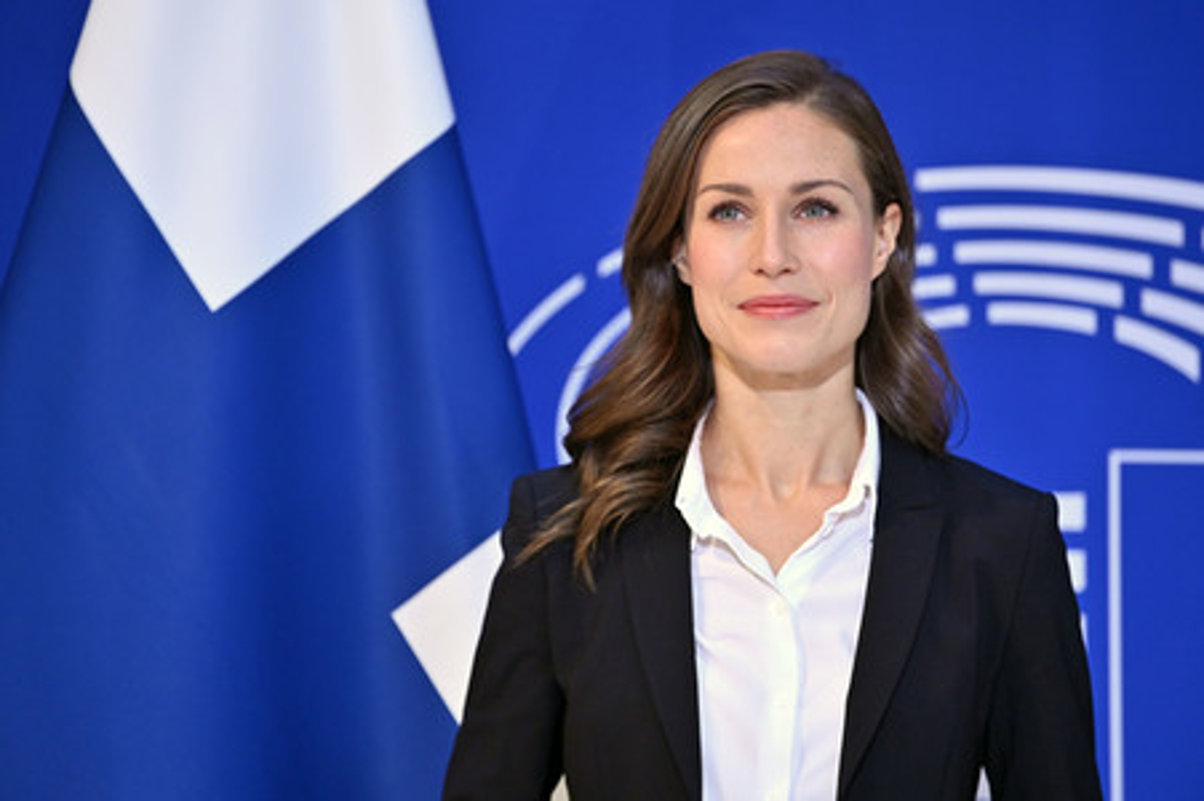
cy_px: 400
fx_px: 5848
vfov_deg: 7.8
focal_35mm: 175
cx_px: 602
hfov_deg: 11.8
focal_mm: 175
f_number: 2.8
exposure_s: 1/800
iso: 2000
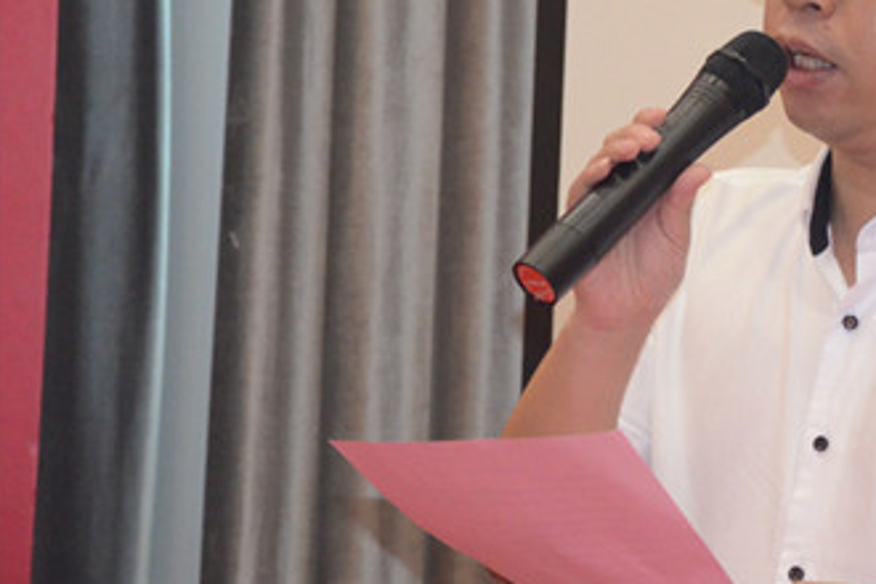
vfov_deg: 5.7
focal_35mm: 243
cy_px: 161
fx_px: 5913
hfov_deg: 8.4
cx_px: 876
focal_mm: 80
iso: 3200
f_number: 5.3
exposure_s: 1/250
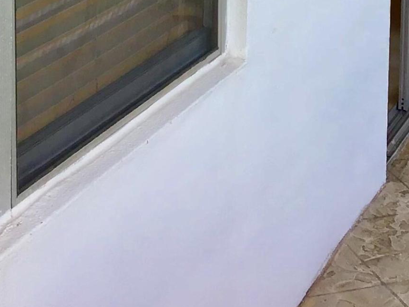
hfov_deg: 18.9
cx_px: 204
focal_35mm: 104
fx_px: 1229
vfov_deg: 13.2
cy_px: -191
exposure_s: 1/214
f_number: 2.4
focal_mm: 3.3
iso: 25
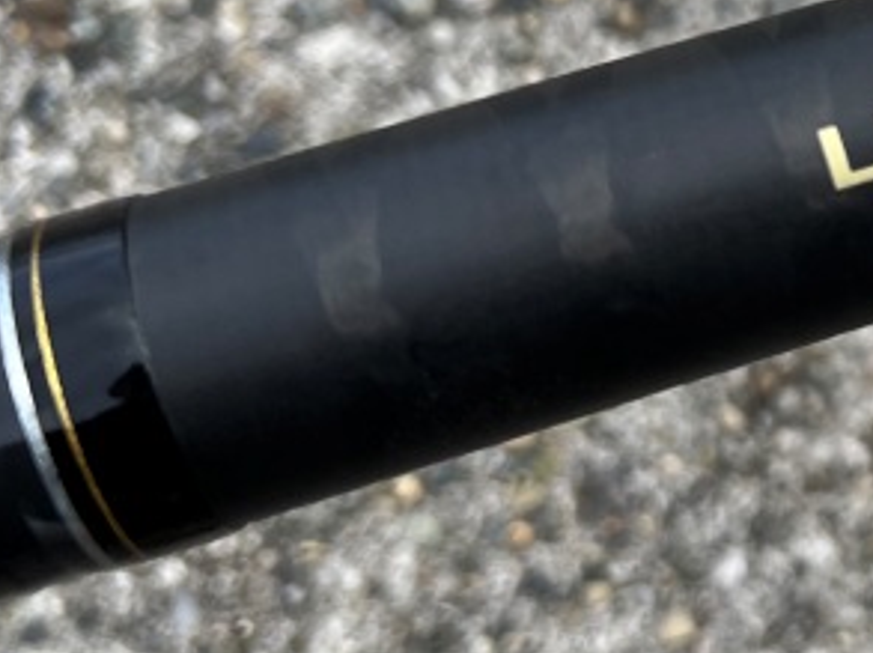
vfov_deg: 16.0
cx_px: 1344
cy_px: 63
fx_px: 2292
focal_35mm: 91
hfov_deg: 18.8
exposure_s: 1/1344
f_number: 1.5
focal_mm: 5.7
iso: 50
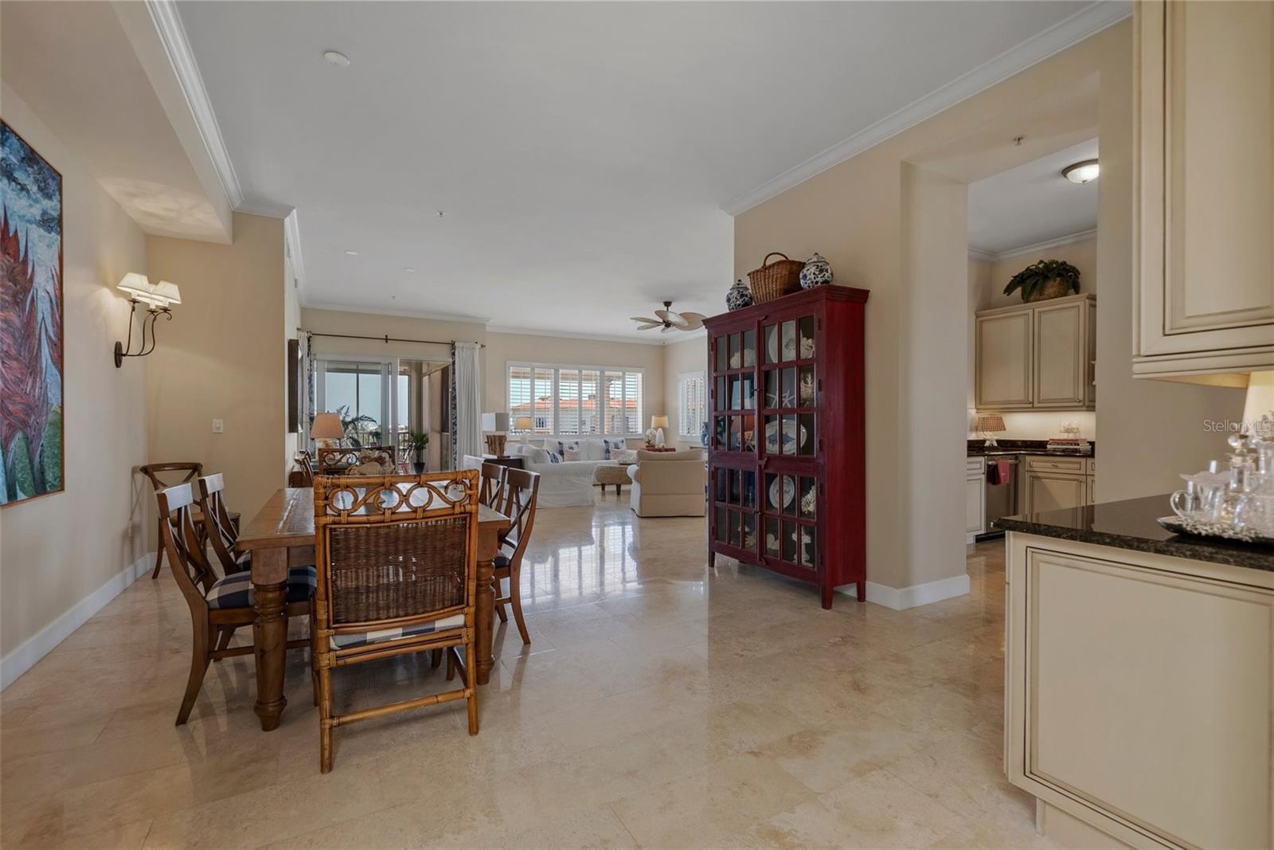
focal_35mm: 15
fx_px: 531
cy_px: 425
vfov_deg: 77.3
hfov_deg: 100.4
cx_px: 637
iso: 250
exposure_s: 1/2
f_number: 9
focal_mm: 15
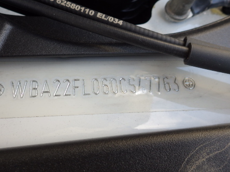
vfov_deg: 39.6
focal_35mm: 36
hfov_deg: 51.3
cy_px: 75
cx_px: 108
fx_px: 239
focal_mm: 4.5
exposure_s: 1/160
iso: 125
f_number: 2.8
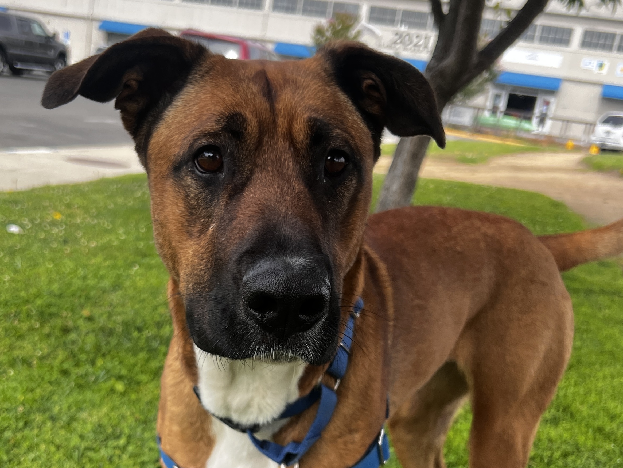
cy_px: 234
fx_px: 468
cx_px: 312
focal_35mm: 26
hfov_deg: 67.3
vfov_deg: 53.1
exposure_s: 1/982
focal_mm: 5.7
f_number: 1.5
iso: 50
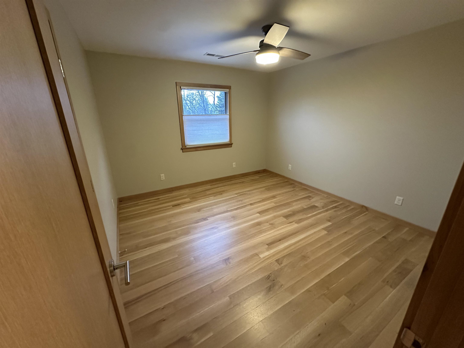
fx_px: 188
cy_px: 174
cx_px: 232
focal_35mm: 14
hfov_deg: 102.1
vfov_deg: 85.7
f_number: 2.2
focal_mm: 2.22
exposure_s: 1/60
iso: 800
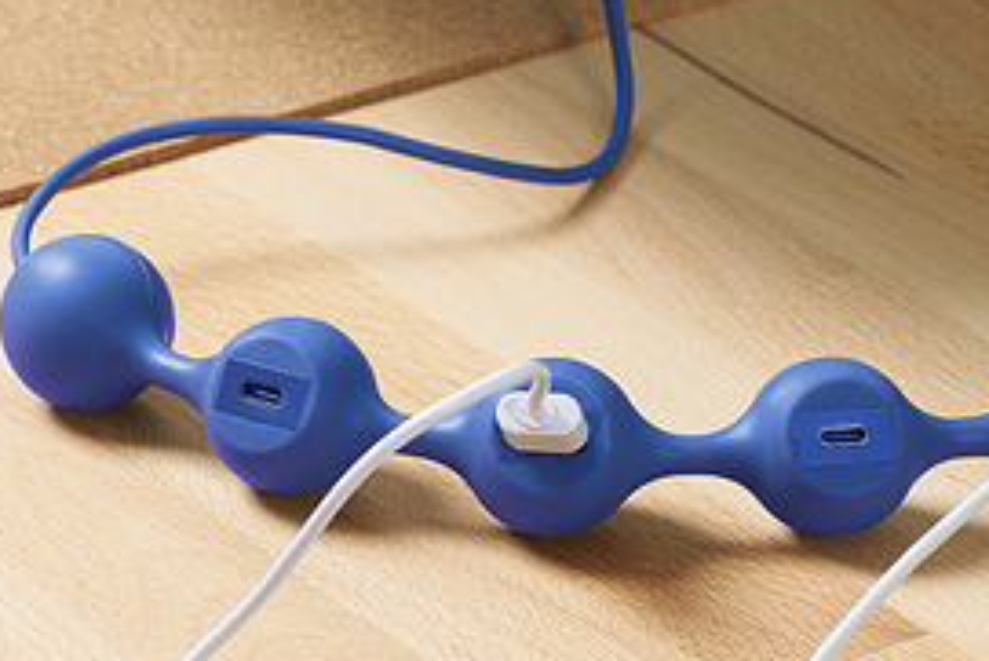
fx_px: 7916
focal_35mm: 288
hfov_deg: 7.1
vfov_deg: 4.8
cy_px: 433
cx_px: 330
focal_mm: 90
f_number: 13
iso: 100
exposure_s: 1/125
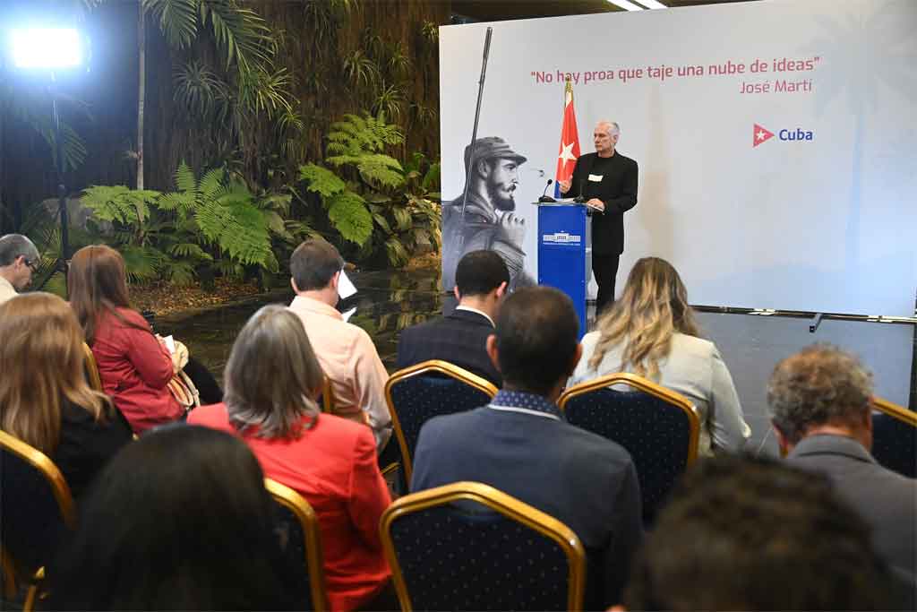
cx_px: 458
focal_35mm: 35
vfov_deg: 37.9
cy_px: 306
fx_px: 892
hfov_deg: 54.4
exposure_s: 1/1000
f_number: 4
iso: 6400
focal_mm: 35
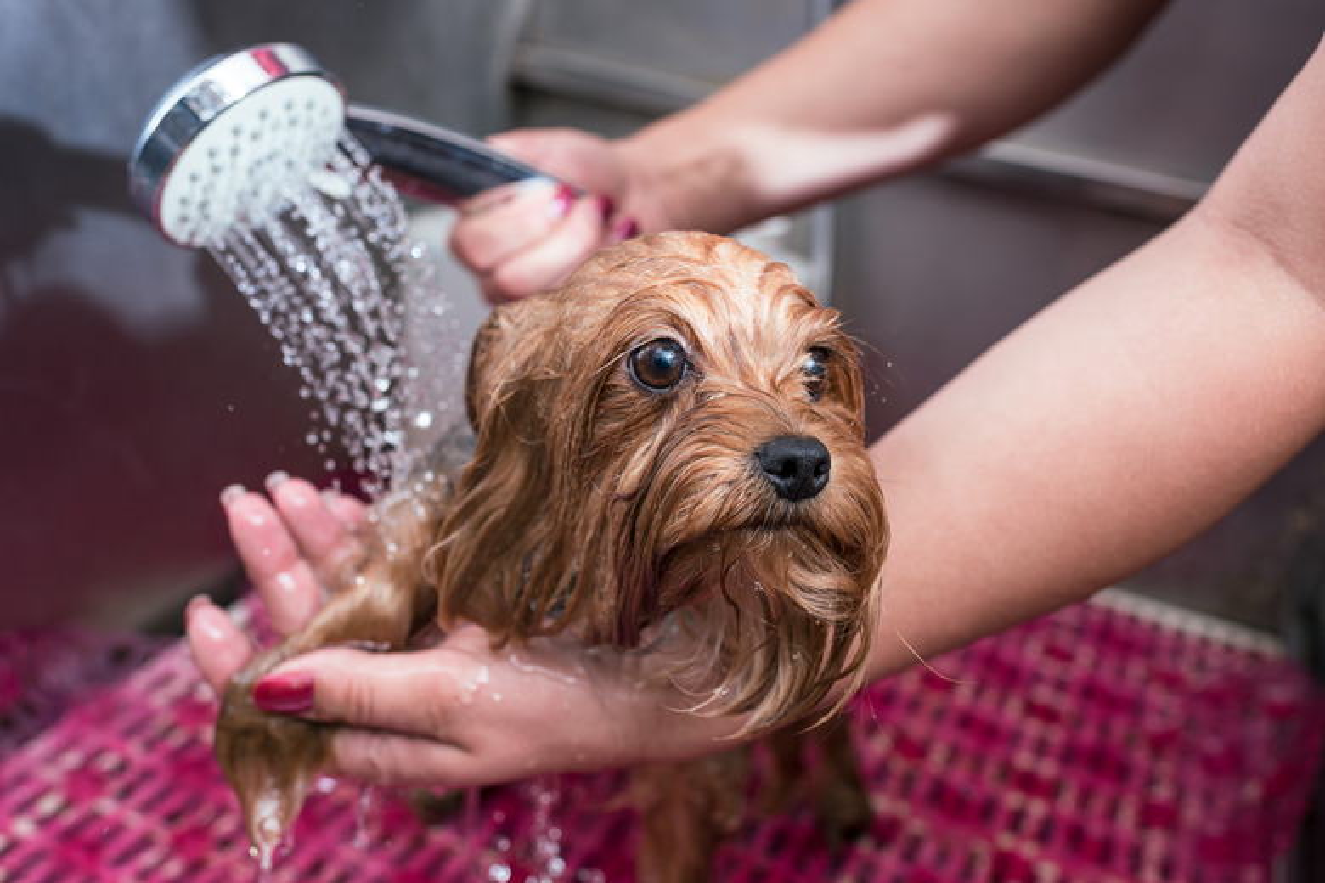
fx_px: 1288
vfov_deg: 37.9
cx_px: 662
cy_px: 442
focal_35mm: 35
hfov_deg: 54.4
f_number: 4.5
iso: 200
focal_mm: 35
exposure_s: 1/200
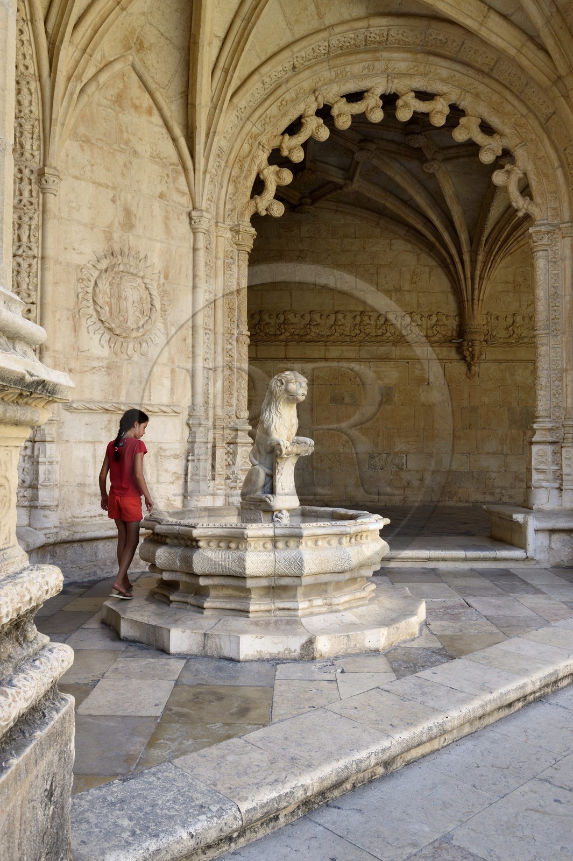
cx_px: 286
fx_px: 693
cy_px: 430
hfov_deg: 44.9
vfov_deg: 63.7
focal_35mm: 29
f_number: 9
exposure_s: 1/125
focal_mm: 29
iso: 400
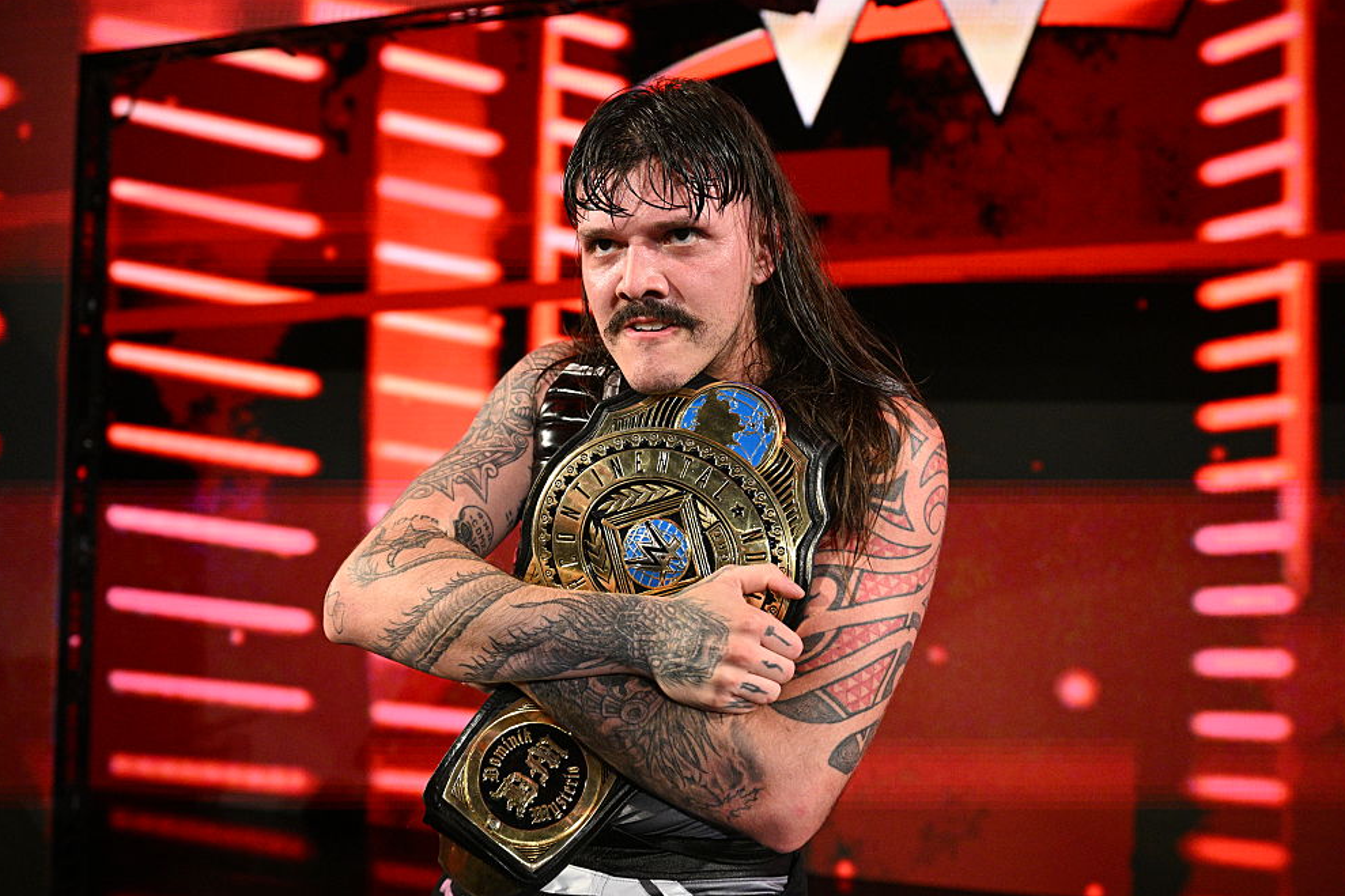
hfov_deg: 62.8
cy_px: 437
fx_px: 1103
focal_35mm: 30
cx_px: 689
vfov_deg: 44.2
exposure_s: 1/800
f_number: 2.8
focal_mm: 28.5
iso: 6400
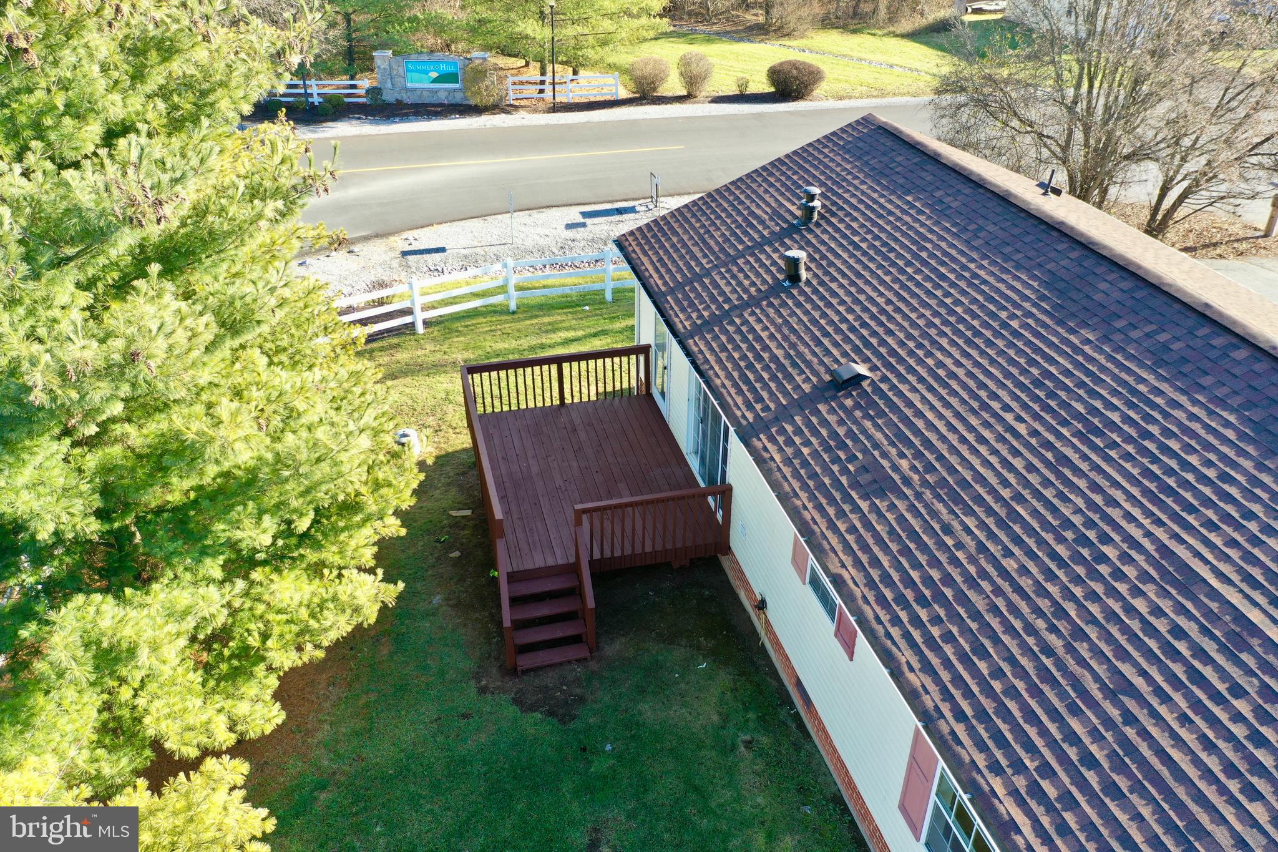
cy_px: 426
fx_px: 994
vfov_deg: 46.4
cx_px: 639
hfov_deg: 65.5
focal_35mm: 28
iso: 100
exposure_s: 1/120
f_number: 4
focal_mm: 10.26
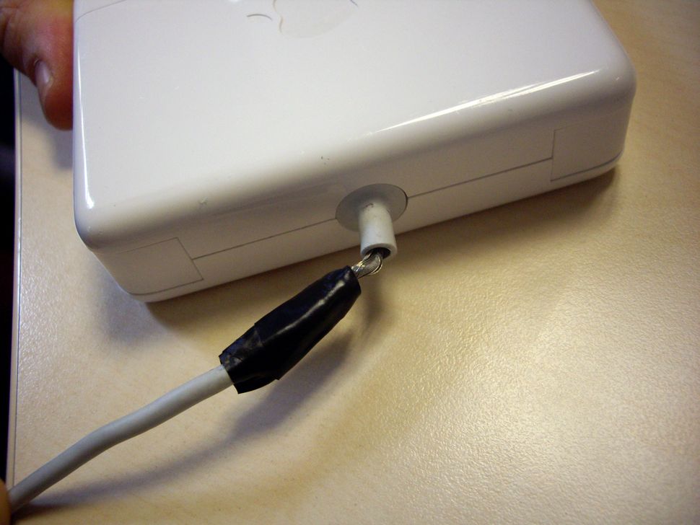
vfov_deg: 37.7
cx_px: 350
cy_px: 262
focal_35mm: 38
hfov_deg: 49.0
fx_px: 769
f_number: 2.8
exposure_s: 1/80
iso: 400
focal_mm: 7.9
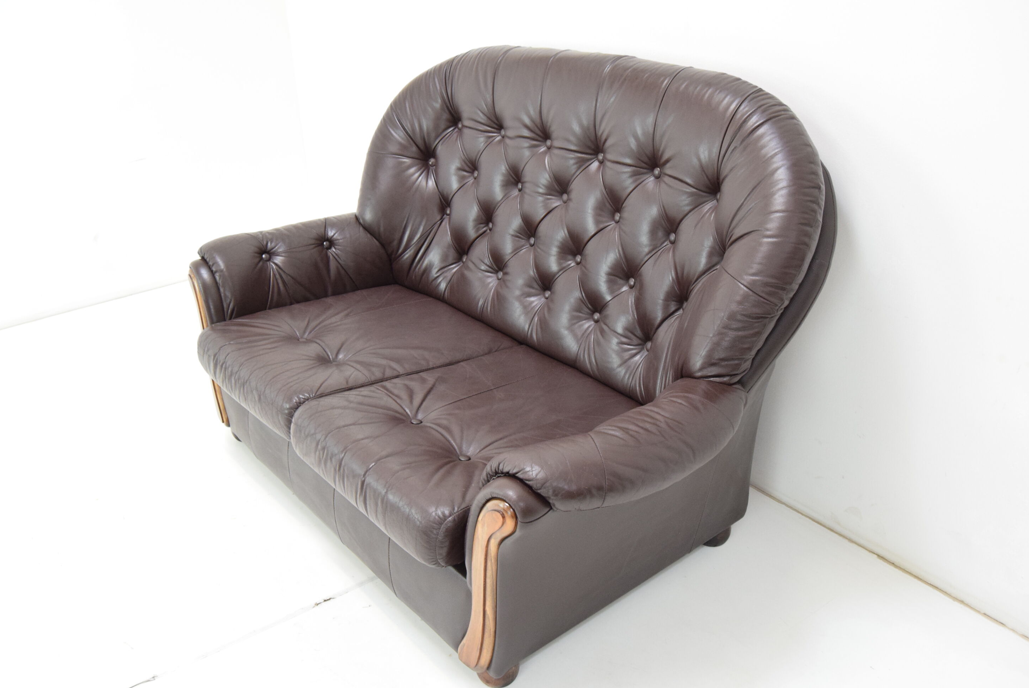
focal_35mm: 34
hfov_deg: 55.8
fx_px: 973
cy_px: 348
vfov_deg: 38.9
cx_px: 506
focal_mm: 22
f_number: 5
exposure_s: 1/100
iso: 1600
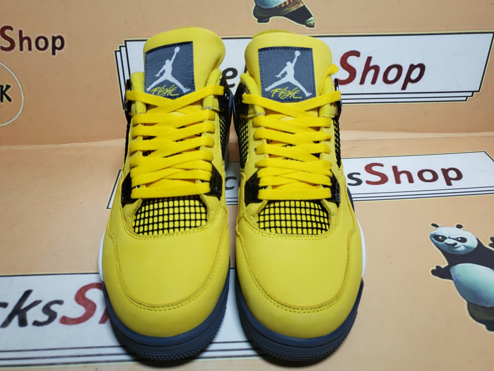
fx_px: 385
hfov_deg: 65.3
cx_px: 241
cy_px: 186
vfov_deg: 51.4
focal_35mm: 27
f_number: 1.5
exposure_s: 1/638
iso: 50
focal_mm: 4.3
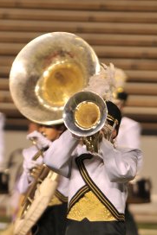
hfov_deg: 2.1
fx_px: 4336
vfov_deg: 3.1
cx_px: 89
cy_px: 227
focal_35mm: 662
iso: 200
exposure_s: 1/100
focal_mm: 200
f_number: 2.8
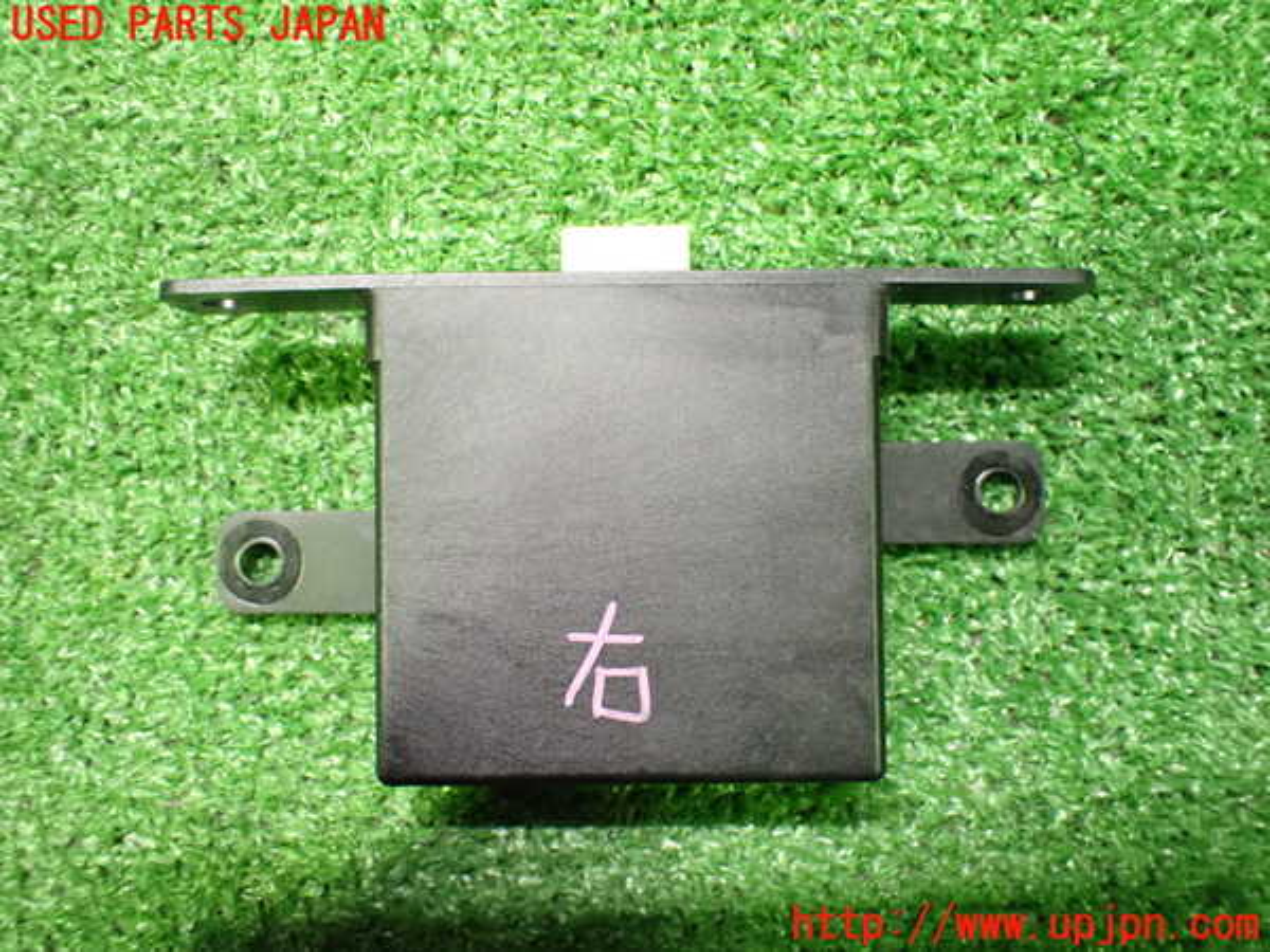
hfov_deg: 60.0
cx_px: 635
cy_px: 476
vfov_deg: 46.8
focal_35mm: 30
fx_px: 1101
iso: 1250
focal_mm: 5.4
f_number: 2.3
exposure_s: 1/30
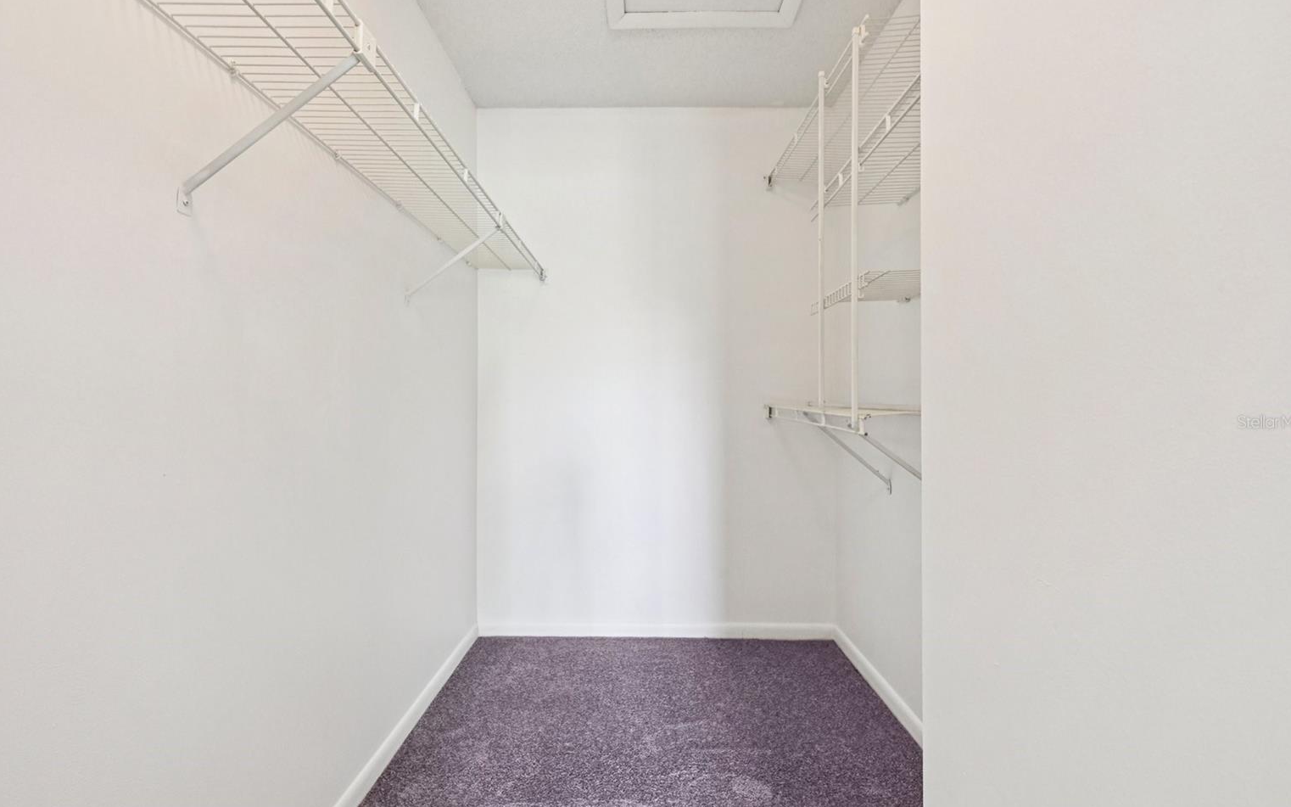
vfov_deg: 74.7
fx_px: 528
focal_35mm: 15
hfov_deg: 101.5
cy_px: 422
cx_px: 634
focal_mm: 14
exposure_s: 1/20
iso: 2500
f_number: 9
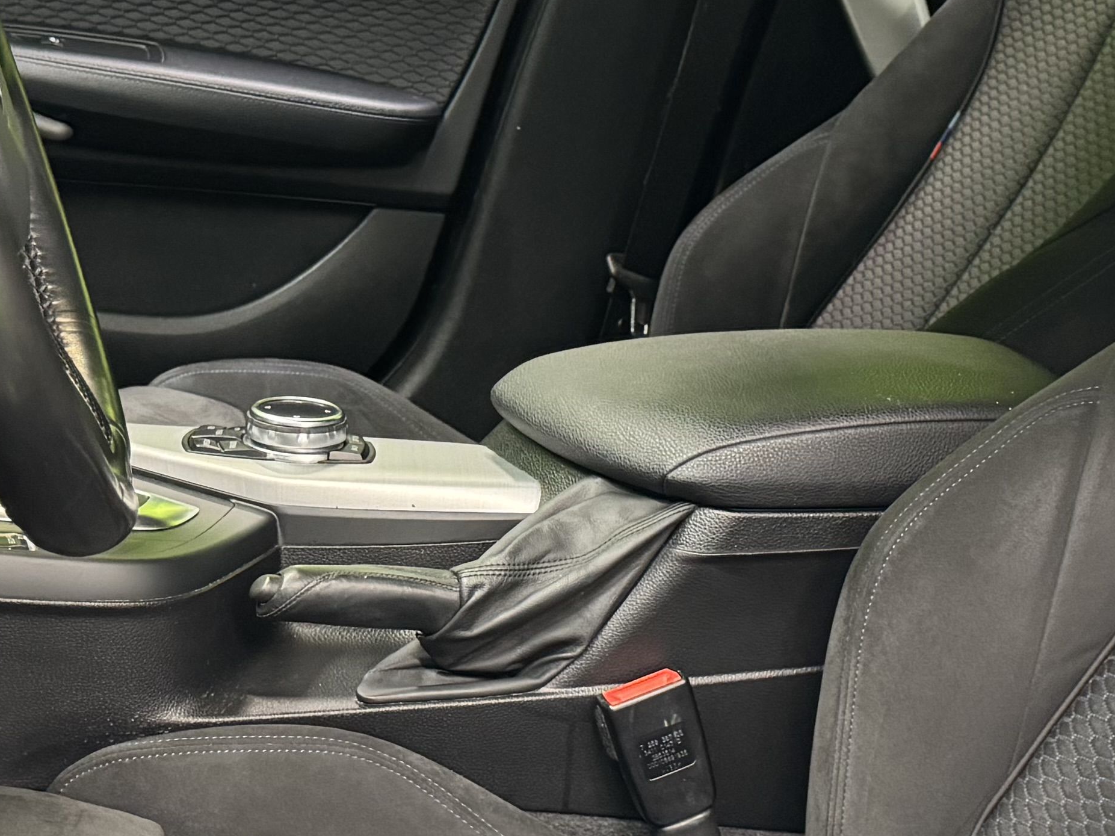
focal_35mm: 74
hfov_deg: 26.3
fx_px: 2383
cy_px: 552
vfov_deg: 19.8
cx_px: 546
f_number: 1.78
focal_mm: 6.76
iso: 640
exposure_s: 1/33
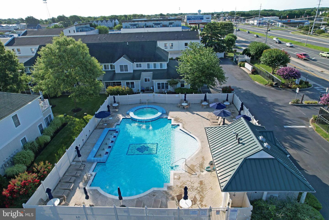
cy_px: 110
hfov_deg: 78.6
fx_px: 201
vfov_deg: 57.2
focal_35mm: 22
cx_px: 164
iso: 100
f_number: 2.8
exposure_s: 1/1000
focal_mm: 8.38
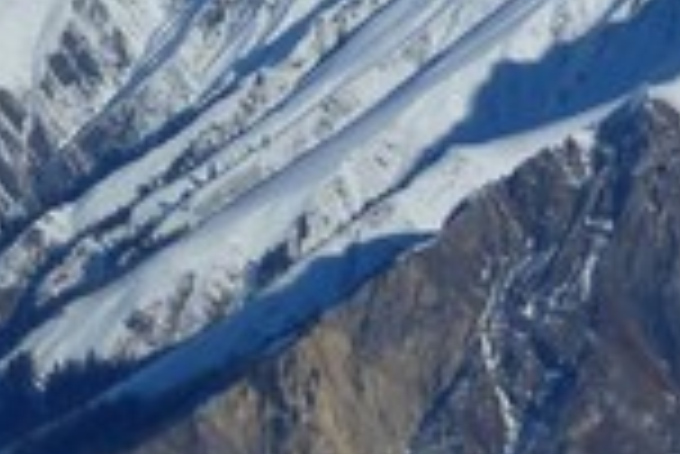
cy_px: 133
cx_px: 671
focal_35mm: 574
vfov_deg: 2.4
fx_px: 10852
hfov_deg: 3.6
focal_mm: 19.5
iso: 80
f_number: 5.6
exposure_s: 1/1000
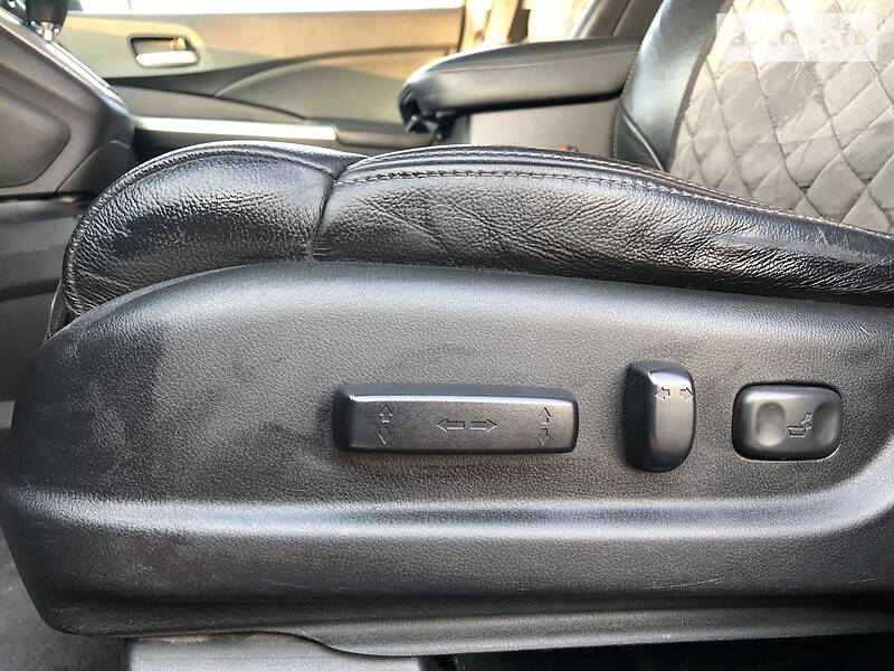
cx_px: 447
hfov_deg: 63.4
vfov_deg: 49.7
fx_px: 723
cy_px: 336
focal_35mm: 28
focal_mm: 4
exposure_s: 1/24
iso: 40
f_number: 1.8
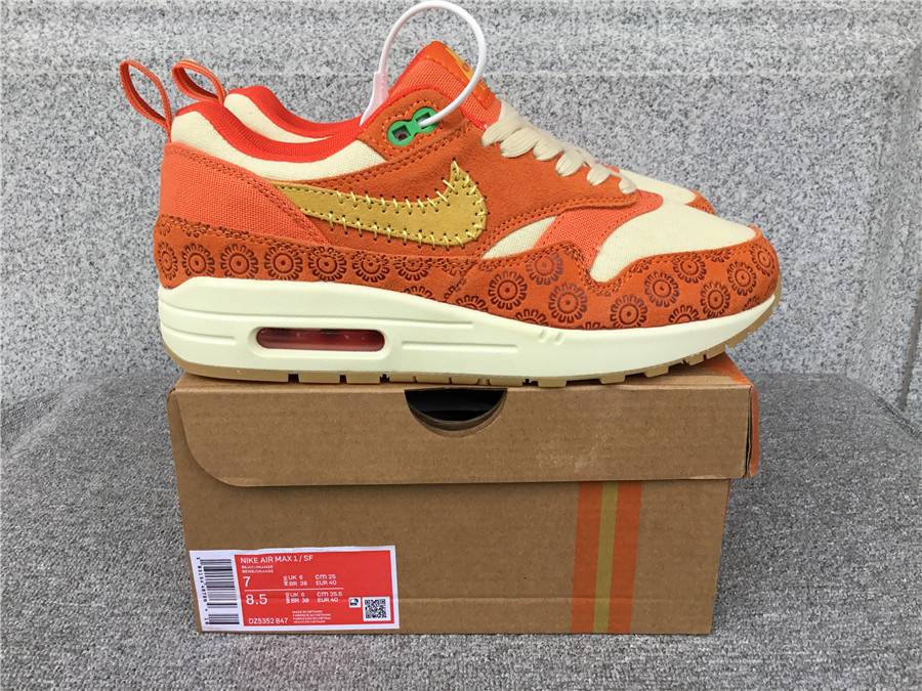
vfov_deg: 45.4
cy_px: 346
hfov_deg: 58.4
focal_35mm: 31
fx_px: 826
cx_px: 461
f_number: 2.4
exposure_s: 1/100
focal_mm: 3.3
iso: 32
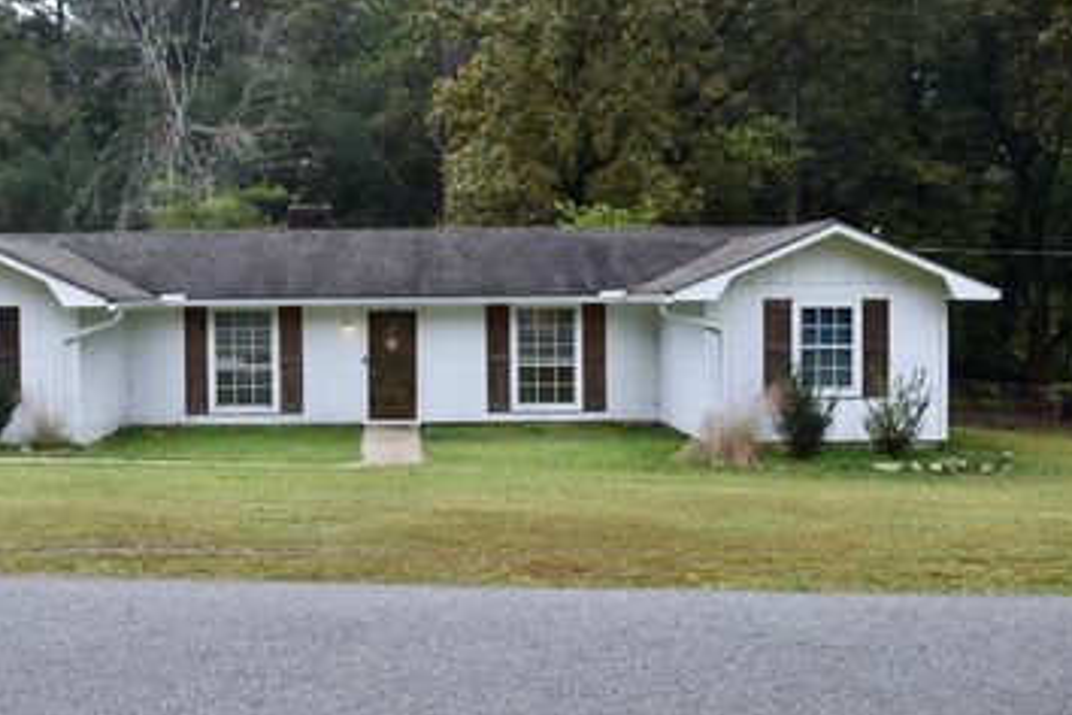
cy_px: 326
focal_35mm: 49
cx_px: 366
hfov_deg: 40.1
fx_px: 1450
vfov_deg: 27.7
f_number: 6.3
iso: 100
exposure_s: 1/160
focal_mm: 23
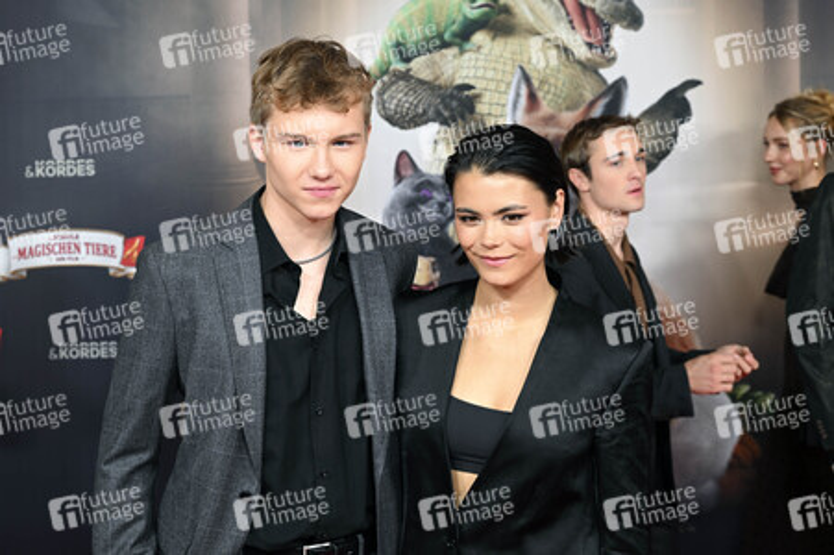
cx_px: 417
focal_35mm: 61
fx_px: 1412
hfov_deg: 32.9
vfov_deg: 22.2
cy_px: 278
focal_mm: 61
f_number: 6.3
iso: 800
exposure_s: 1/160
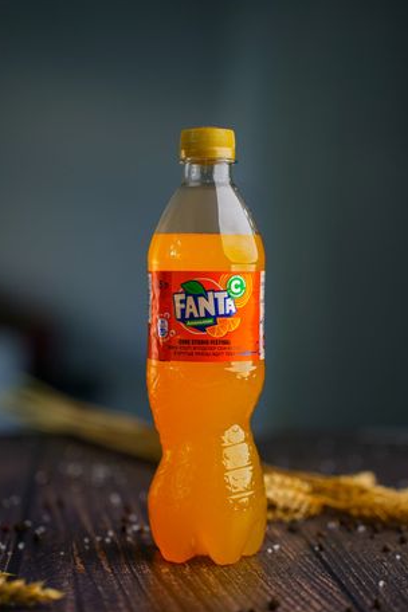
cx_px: 203
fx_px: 1343
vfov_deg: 25.7
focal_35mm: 79
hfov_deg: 17.3
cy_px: 315
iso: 50
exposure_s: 1/80
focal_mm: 75
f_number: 2.8
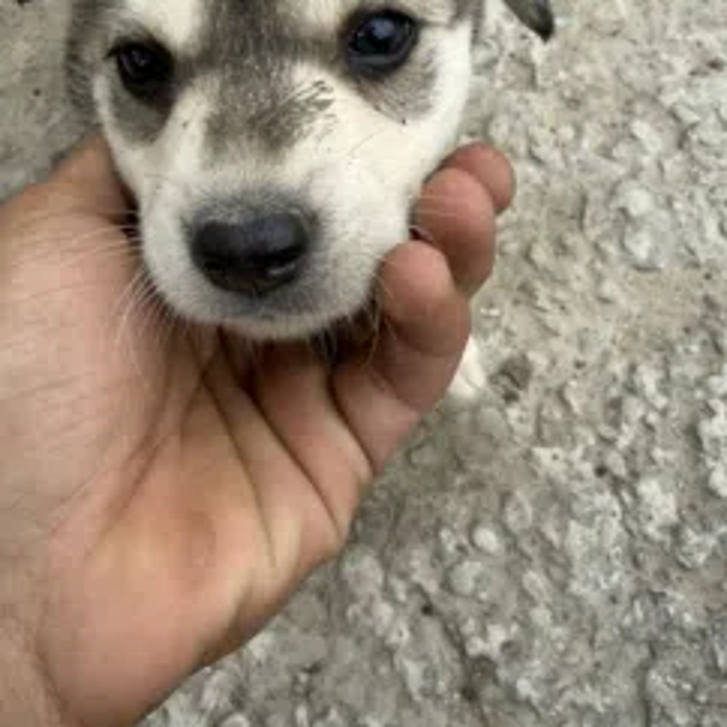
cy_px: 231
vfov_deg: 46.3
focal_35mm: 35
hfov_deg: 46.9
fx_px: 832
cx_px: 282
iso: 40
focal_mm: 2.22
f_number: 2.2
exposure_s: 1/507
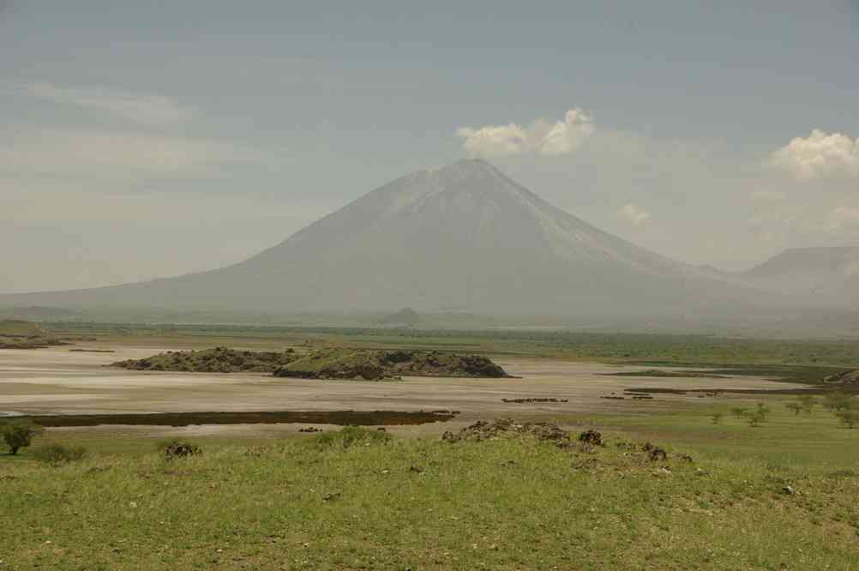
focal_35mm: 75
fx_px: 1788
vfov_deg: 18.1
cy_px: 286
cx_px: 430
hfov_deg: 27.0
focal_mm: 50
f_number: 9.5
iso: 100
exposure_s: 1/250
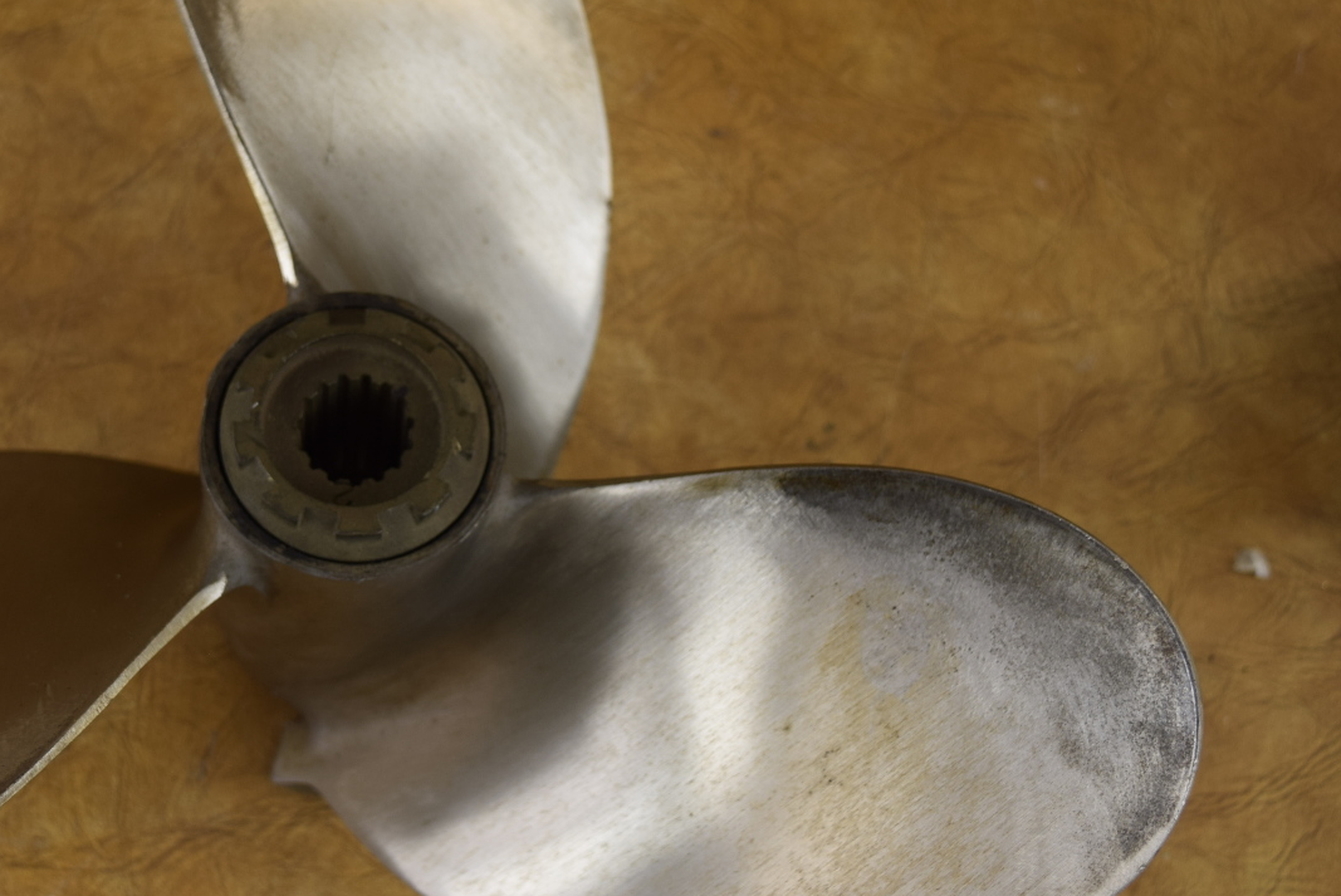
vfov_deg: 21.6
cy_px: 378
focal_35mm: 63
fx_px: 2348
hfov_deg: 31.5
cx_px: 417
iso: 200
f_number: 5.6
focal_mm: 28
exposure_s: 1/125
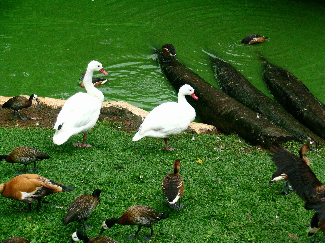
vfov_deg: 17.2
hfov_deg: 22.8
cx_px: 162
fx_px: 807
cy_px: 122
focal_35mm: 86
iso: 400
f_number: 4.2
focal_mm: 17.8
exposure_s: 1/836
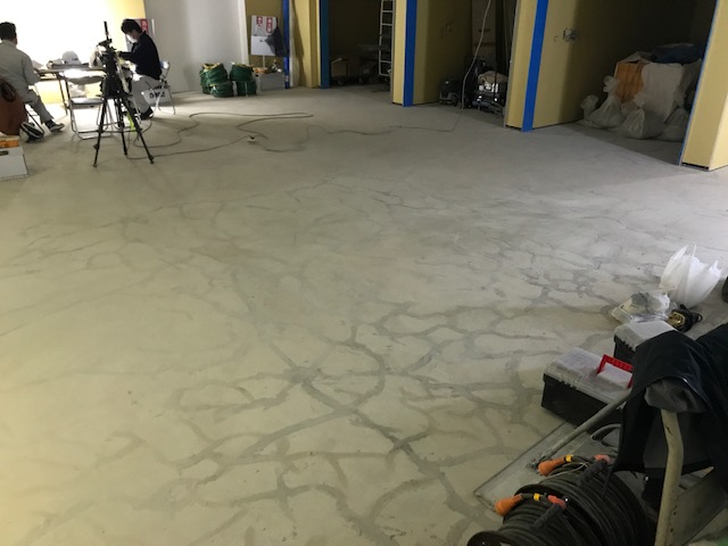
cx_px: 364
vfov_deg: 49.7
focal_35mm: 28
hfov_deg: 63.4
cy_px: 273
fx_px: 589
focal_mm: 3.99
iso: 100
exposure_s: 1/15
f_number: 1.8
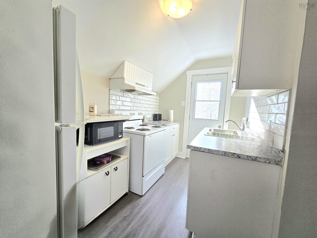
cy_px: 119
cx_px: 158
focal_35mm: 13
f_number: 2.2
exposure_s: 1/120
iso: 64
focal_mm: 2.2
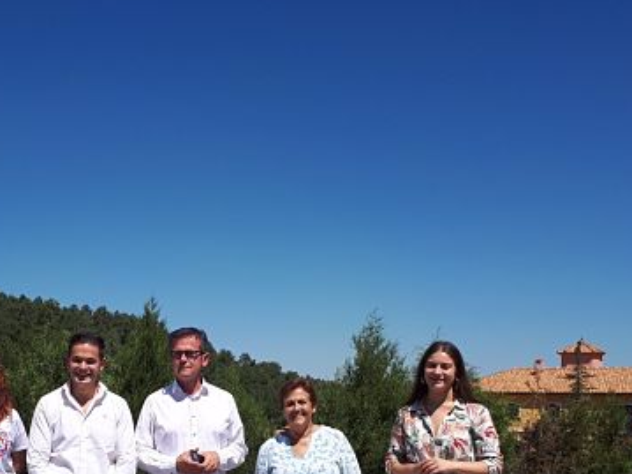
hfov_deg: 37.6
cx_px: 195
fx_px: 913
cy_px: 411
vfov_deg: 28.2
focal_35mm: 50
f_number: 1.9
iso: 40
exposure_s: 1/2179
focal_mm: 3.6
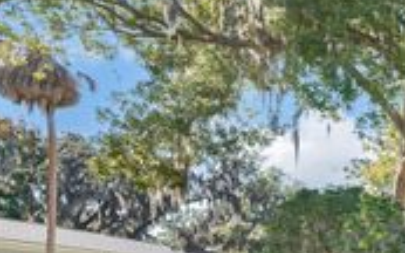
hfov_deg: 30.0
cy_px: 285
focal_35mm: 47
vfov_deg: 25.3
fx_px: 519
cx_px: 571
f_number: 6.3
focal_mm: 16
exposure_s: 1/100
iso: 100
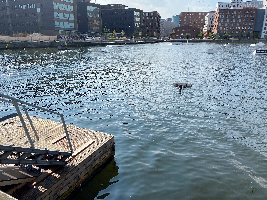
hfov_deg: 67.3
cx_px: 134
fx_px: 201
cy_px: 100
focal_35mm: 26
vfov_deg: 53.1
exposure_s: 1/2358
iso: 32
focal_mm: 4.25
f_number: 1.8
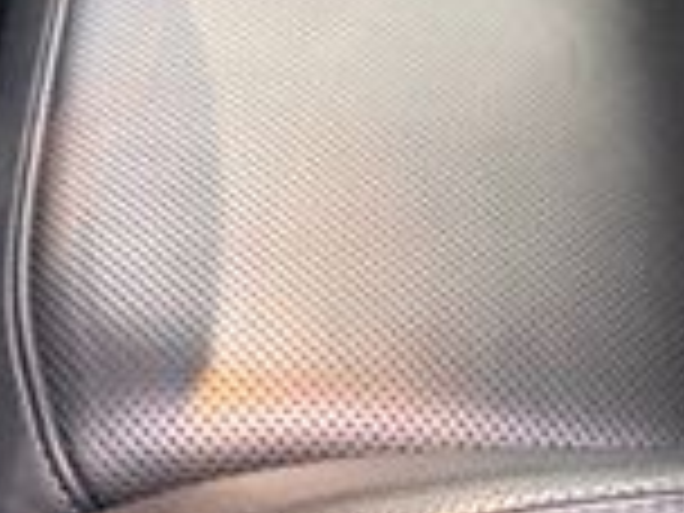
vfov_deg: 13.9
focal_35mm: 101
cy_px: 729
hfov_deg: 17.2
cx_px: 1080
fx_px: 1996
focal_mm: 6.76
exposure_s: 1/40
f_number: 1.78
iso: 640
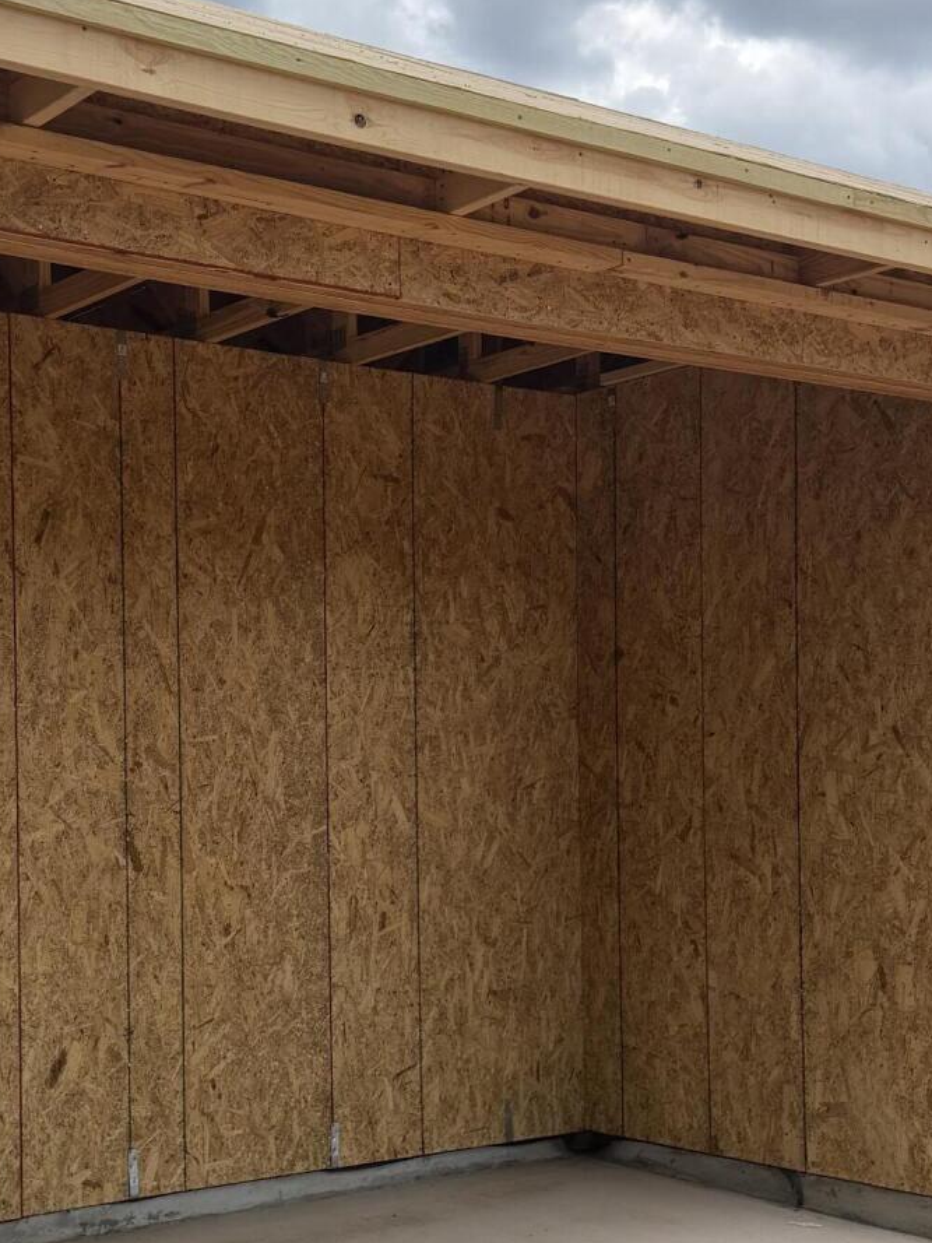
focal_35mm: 54
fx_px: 1938
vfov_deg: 35.3
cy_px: 811
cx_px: 198
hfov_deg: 26.6
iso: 100
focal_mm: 6.76
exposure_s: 1/2370
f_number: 1.78
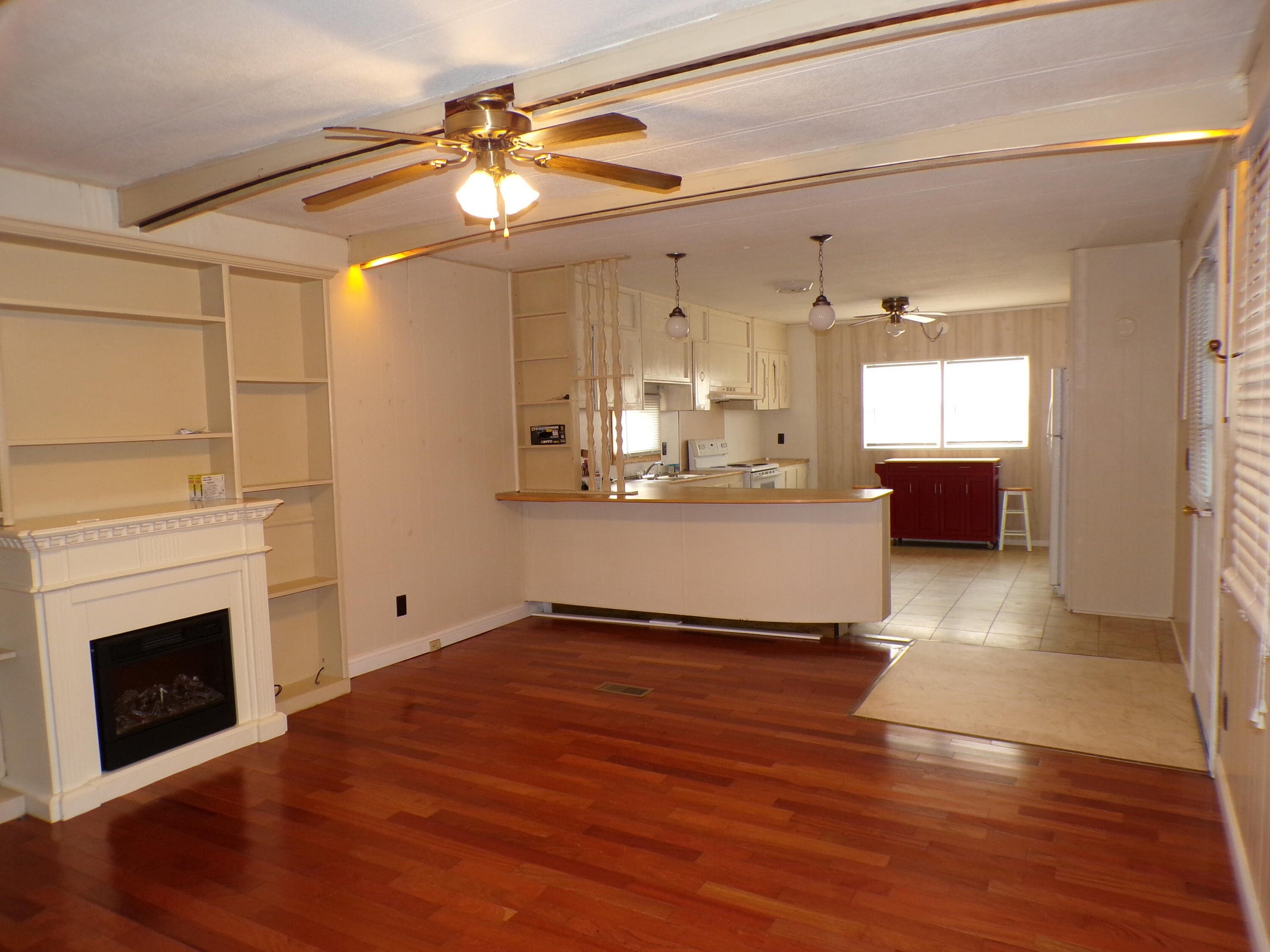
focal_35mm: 24
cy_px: 476
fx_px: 881
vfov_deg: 56.8
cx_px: 635
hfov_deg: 71.6
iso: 219
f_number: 3
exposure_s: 1/17
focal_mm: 4.3
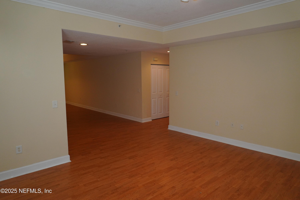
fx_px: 200
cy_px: 100
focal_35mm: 24
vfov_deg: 53.1
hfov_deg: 73.7
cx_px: 150
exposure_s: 1/160
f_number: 5.6
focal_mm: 16
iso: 1250
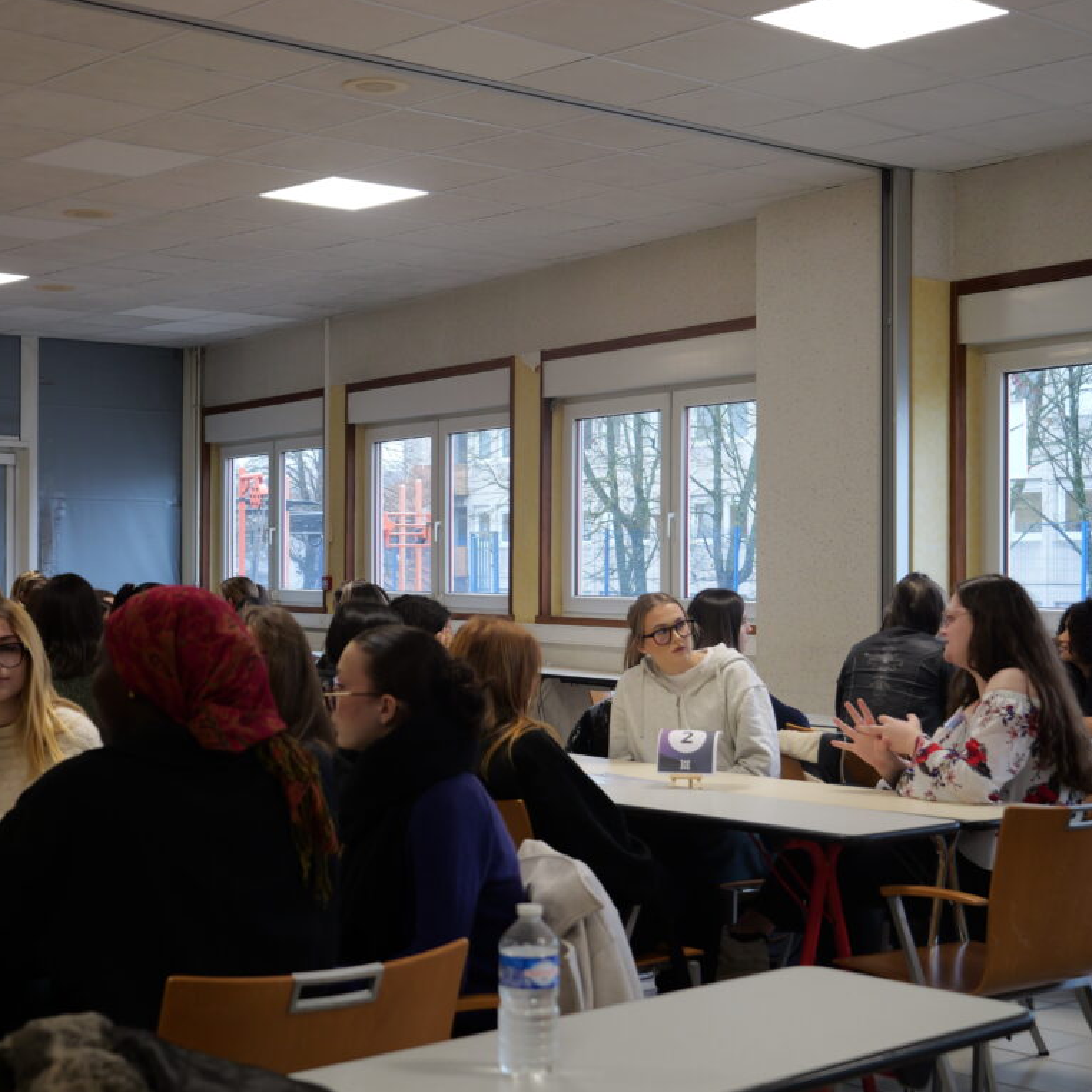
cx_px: 434
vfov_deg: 30.0
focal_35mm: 57
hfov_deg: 30.0
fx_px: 2034
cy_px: 546
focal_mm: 24
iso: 500
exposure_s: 1/60
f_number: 3.5
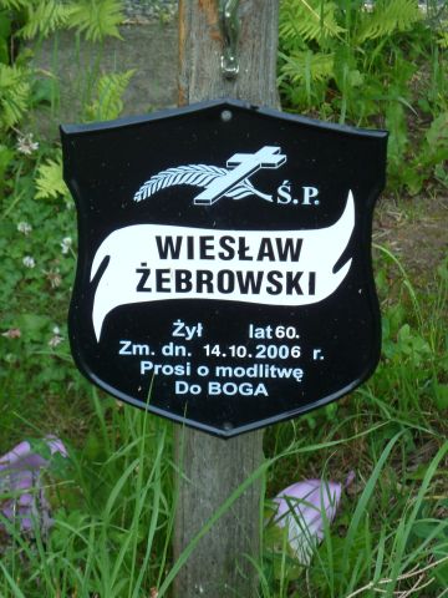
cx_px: 224
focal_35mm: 169
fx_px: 2916
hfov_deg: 8.8
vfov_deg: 11.7
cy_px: 299
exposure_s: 1/125
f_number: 4.5
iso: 200
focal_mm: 27.8
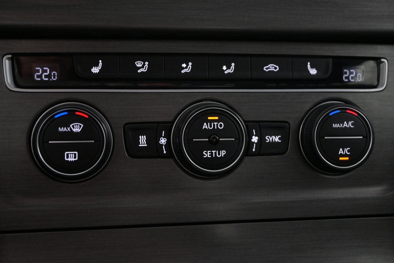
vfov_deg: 28.5
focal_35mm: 47
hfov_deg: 41.7
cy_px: 132
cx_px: 197
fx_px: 517
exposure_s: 1/50
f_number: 5
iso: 3600
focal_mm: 31.5
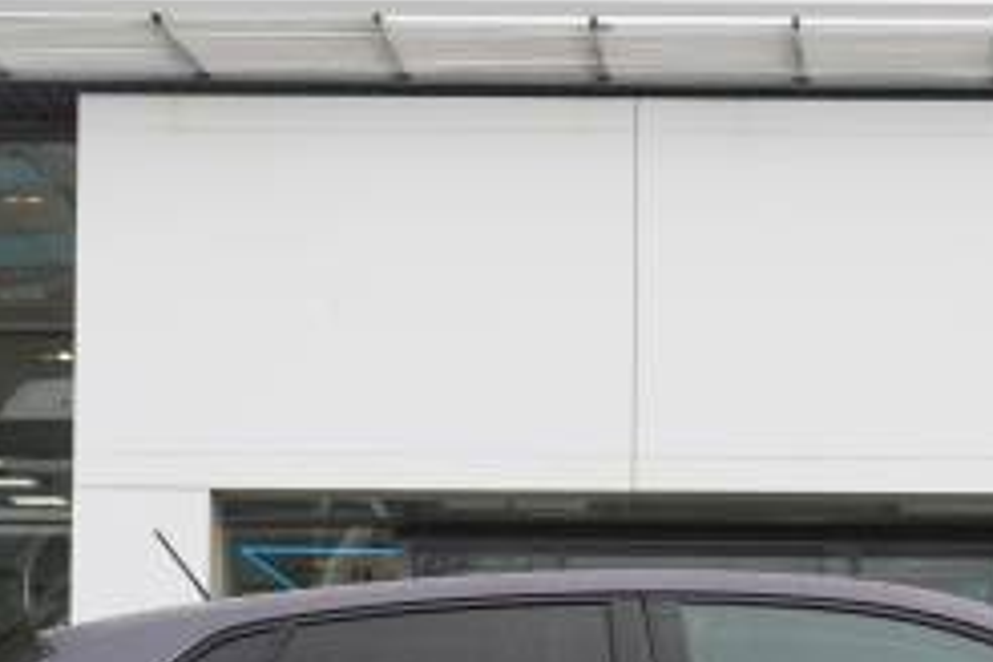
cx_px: 856
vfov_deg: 9.4
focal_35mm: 144
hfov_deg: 14.1
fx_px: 3980
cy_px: 836
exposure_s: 1/60
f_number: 5.6
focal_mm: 37
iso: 100
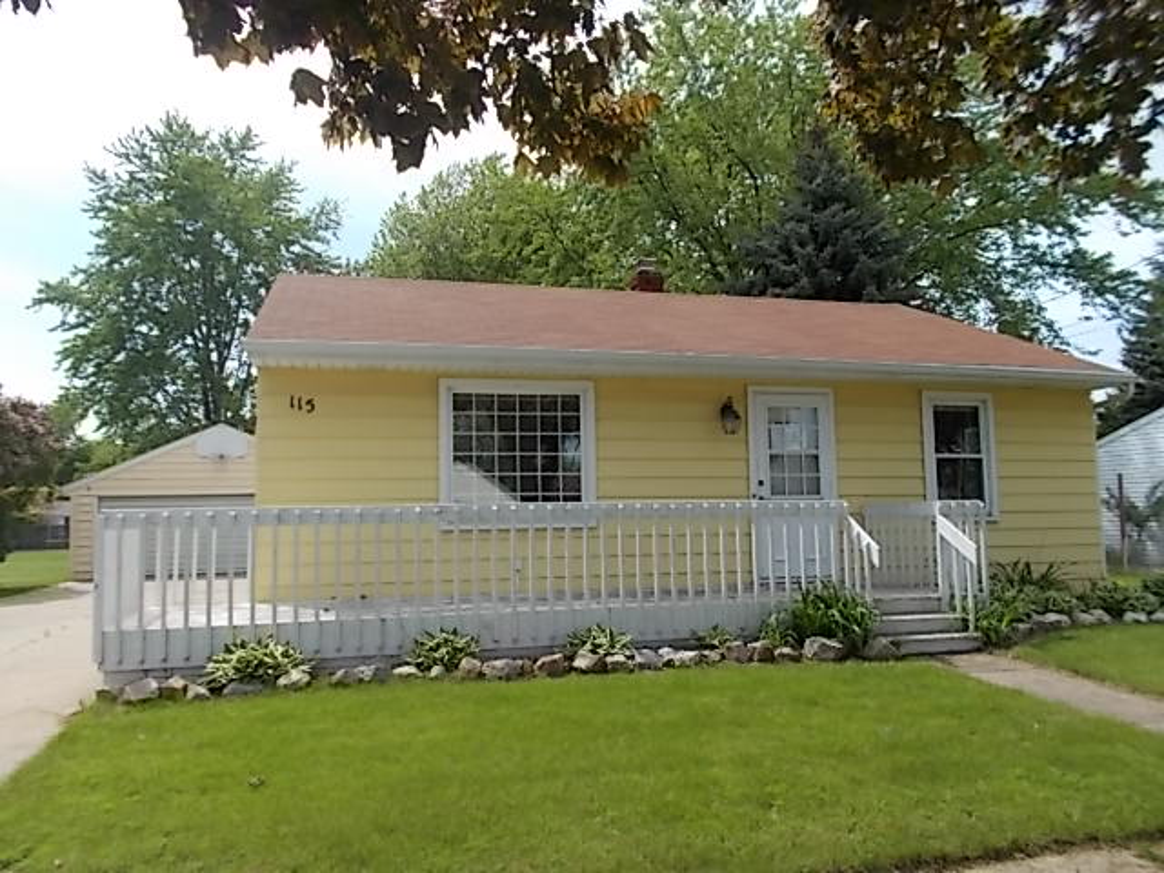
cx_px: 582
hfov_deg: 67.3
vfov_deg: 53.1
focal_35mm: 26
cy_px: 436
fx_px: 874
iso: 80
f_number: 3.2
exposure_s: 1/500
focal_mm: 4.6
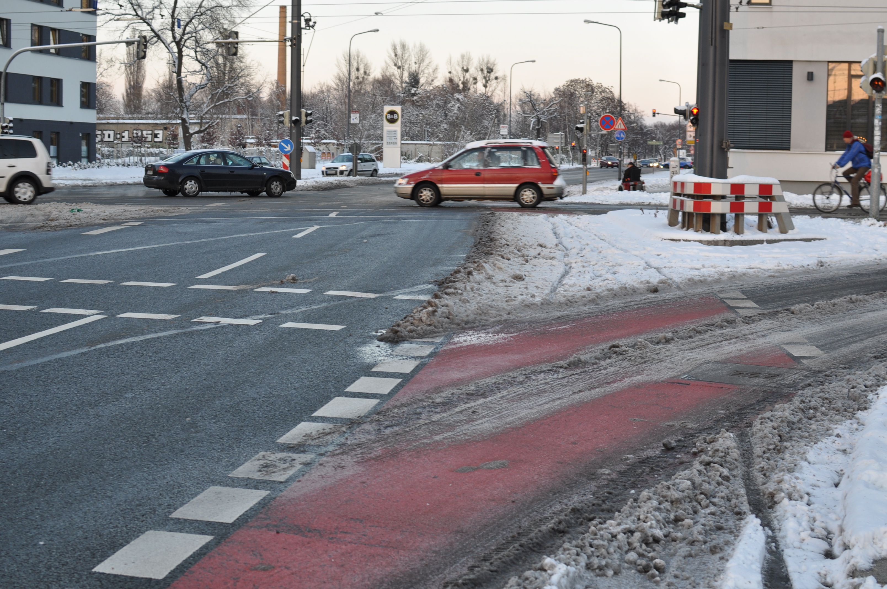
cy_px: 294
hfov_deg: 37.9
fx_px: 1292
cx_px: 444
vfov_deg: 25.7
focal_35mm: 52
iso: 200
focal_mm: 35
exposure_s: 1/125
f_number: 5.6
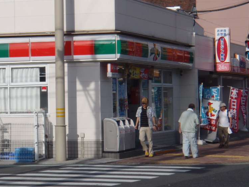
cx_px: 58
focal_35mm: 112
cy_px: 58
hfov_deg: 17.5
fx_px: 806
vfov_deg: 13.2
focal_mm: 11.76
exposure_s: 1/400
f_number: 5.6
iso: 64
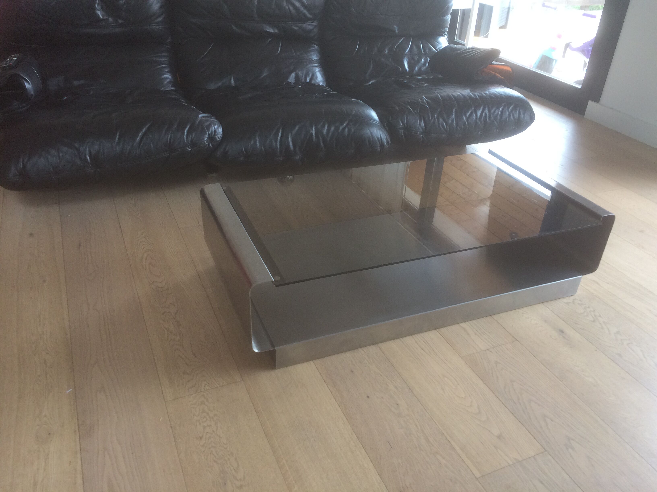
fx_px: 550
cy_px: 246
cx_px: 328
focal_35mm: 29
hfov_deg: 61.7
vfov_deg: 48.2
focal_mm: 4.15
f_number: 2.2
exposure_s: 1/33
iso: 64
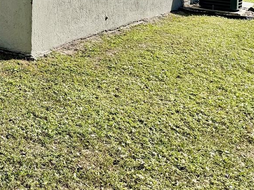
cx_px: -87
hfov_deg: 25.0
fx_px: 484
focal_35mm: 66
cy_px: -65
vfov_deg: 20.2
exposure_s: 1/5348
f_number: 1.78
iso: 80
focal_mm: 6.76
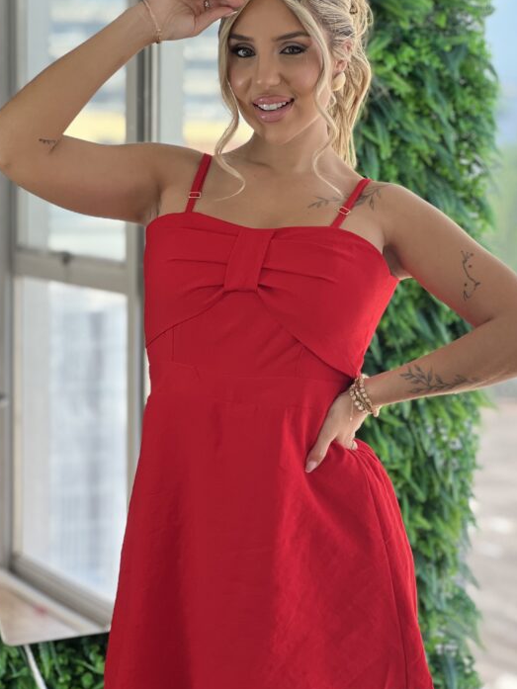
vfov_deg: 19.1
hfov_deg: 14.4
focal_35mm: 103
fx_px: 2050
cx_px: 284
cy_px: 342
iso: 80
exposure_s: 1/120
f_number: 2.8
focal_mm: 9
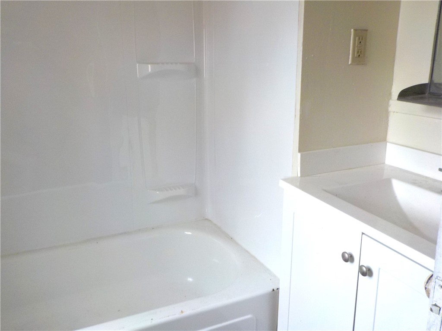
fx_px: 383
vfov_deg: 46.8
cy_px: 166
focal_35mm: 30
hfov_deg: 60.0
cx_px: 221
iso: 160
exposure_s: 1/30
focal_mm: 4.1
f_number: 3.3
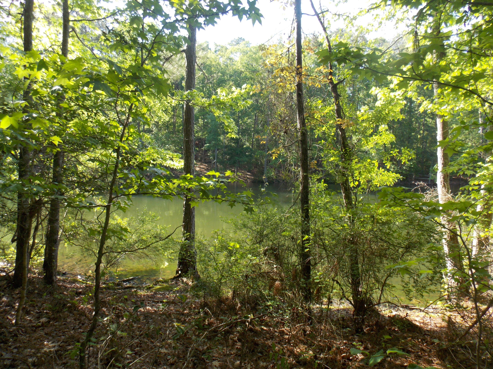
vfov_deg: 58.9
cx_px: 246
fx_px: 328
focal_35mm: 23
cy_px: 184
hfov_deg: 73.9
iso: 80
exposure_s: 1/125
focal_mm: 4
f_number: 3.1
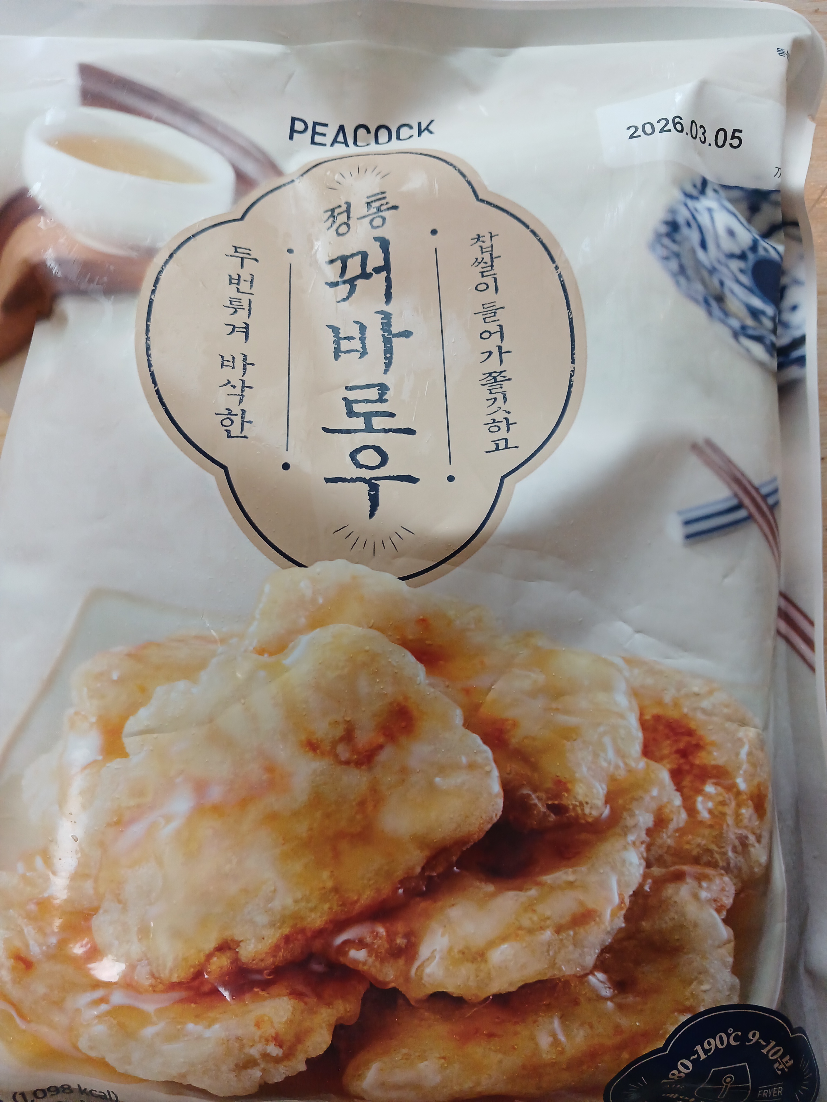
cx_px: 414
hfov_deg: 51.4
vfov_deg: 65.3
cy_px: 551
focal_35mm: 27
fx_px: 860
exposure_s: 1/60.2
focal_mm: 4
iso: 160
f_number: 1.8
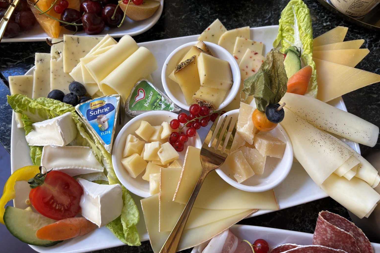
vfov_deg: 46.3
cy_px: 111
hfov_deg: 65.5
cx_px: 195
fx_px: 296
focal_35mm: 28
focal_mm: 5.96
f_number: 1.6
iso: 125
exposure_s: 1/100
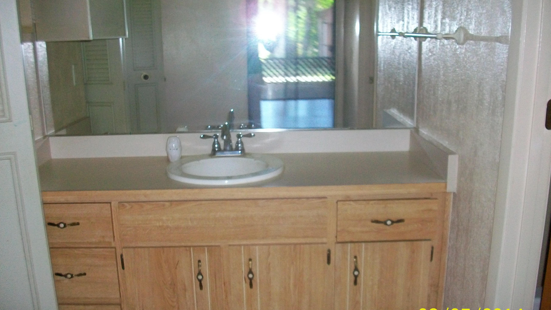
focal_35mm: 35
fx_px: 511
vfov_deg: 33.7
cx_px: 276
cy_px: 156
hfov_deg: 56.6
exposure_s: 1/60
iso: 160
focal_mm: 5.7
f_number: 2.8
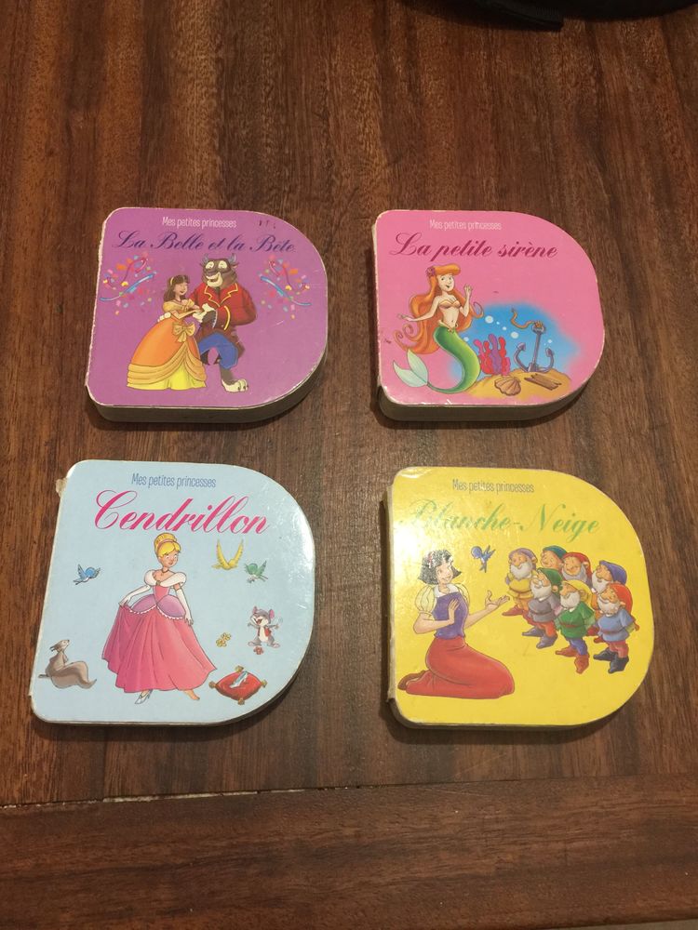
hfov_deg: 48.2
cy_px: 465
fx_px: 780
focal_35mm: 29
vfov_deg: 61.7
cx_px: 349
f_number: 2.2
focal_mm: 4.15
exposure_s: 1/10
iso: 100
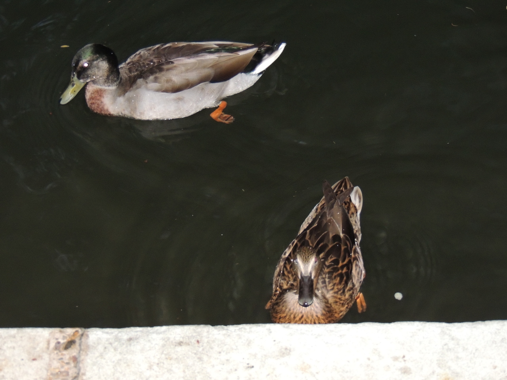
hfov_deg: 18.7
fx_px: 1538
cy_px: 190
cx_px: 254
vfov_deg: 14.1
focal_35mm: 105
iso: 800
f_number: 4.2
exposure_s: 1/60
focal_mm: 18.7
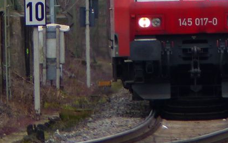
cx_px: 212
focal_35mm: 2200
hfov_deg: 1.0
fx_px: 13670
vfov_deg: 0.6
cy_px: -84
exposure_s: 1/125
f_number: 2.8
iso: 100
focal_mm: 108
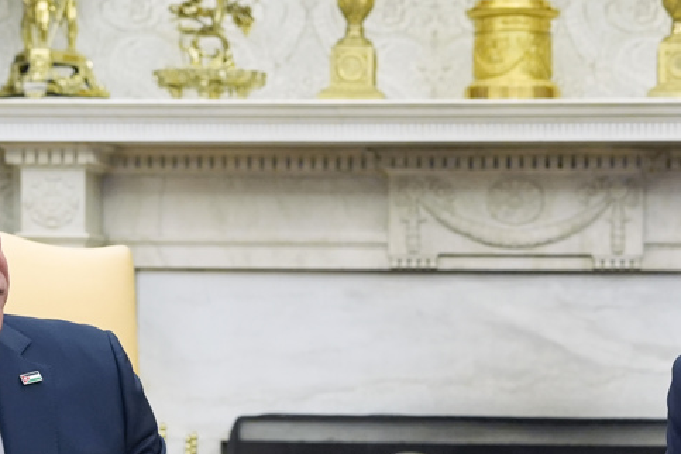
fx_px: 2289
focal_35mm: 121
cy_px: 447
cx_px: 399
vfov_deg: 11.2
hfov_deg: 16.9
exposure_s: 1/200
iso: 2000
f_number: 4
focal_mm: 43
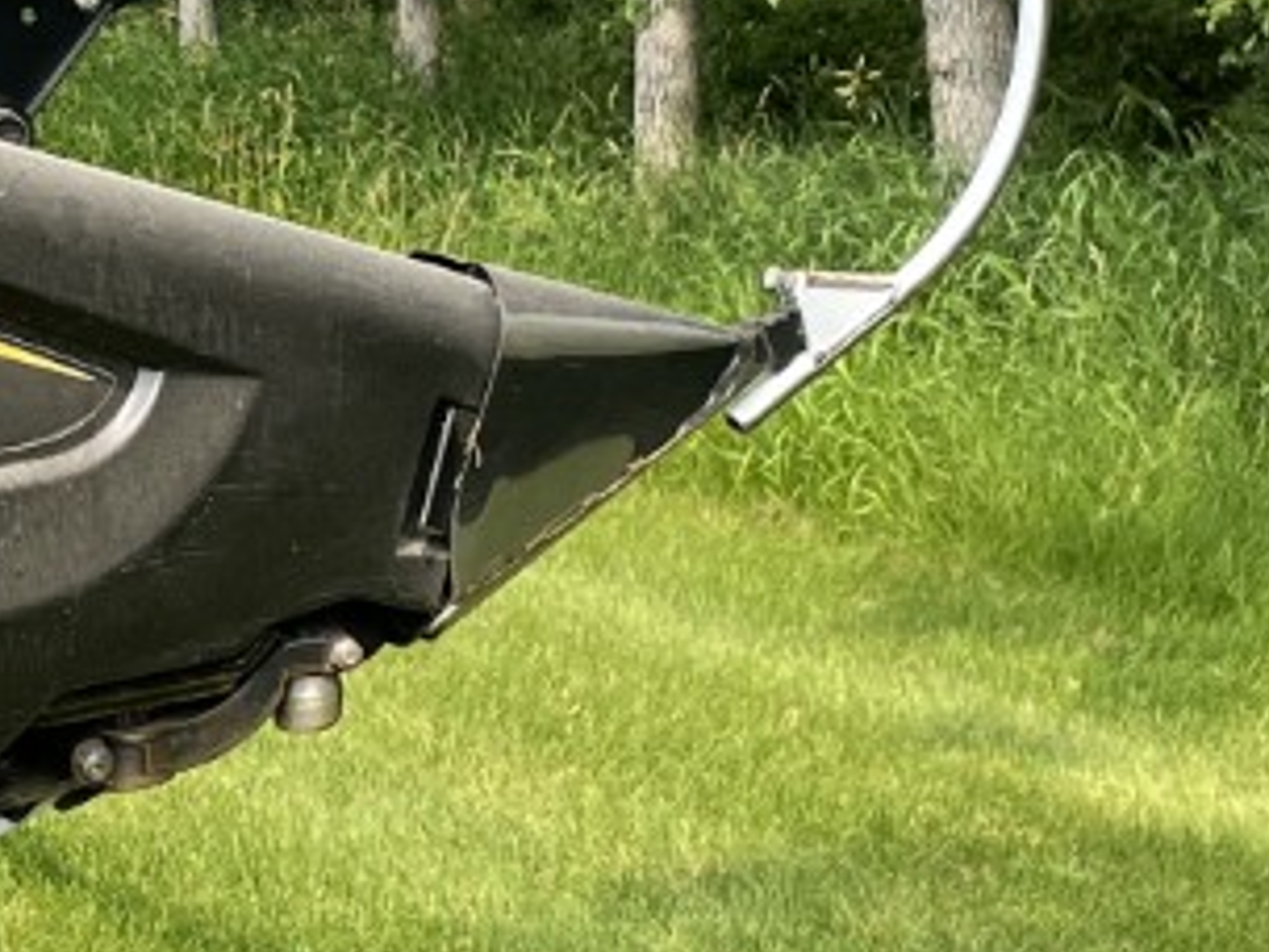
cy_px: -13
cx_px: -179
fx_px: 4509
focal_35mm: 123
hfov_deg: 15.5
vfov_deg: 11.9
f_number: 1.6
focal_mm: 4.2
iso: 32
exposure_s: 1/1195
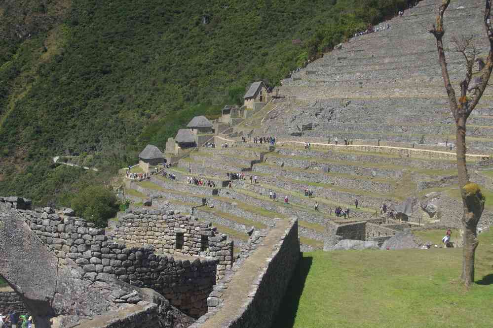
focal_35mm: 42
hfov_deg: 46.4
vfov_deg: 31.9
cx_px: 246
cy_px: 164
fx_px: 575
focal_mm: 28
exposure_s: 1/80
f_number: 11
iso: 200
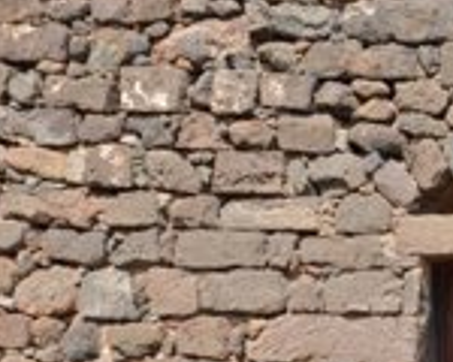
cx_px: 525
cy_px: 275
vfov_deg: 17.0
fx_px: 1207
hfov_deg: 20.1
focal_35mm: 90
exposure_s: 1/250
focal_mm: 24
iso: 200
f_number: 8
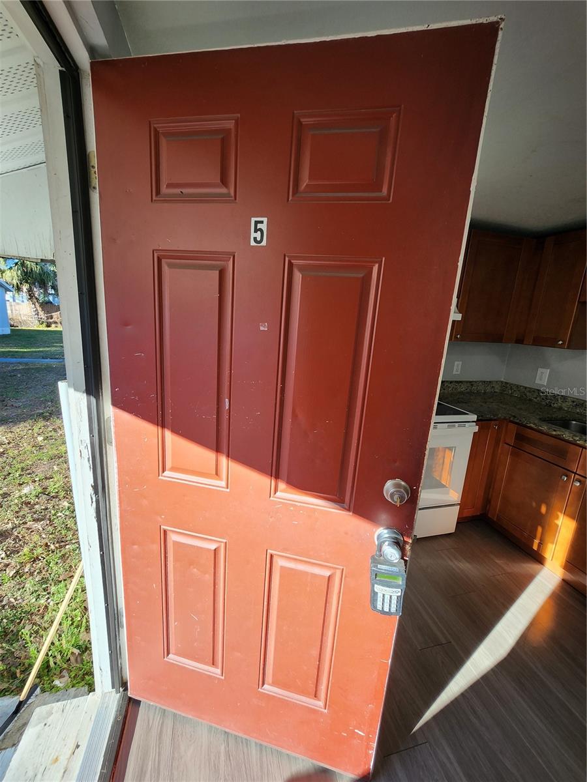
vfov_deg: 106.2
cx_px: 294
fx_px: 294
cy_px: 391
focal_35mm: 13
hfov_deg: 89.9
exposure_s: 1/120
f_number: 2.2
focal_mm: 1.74
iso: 32
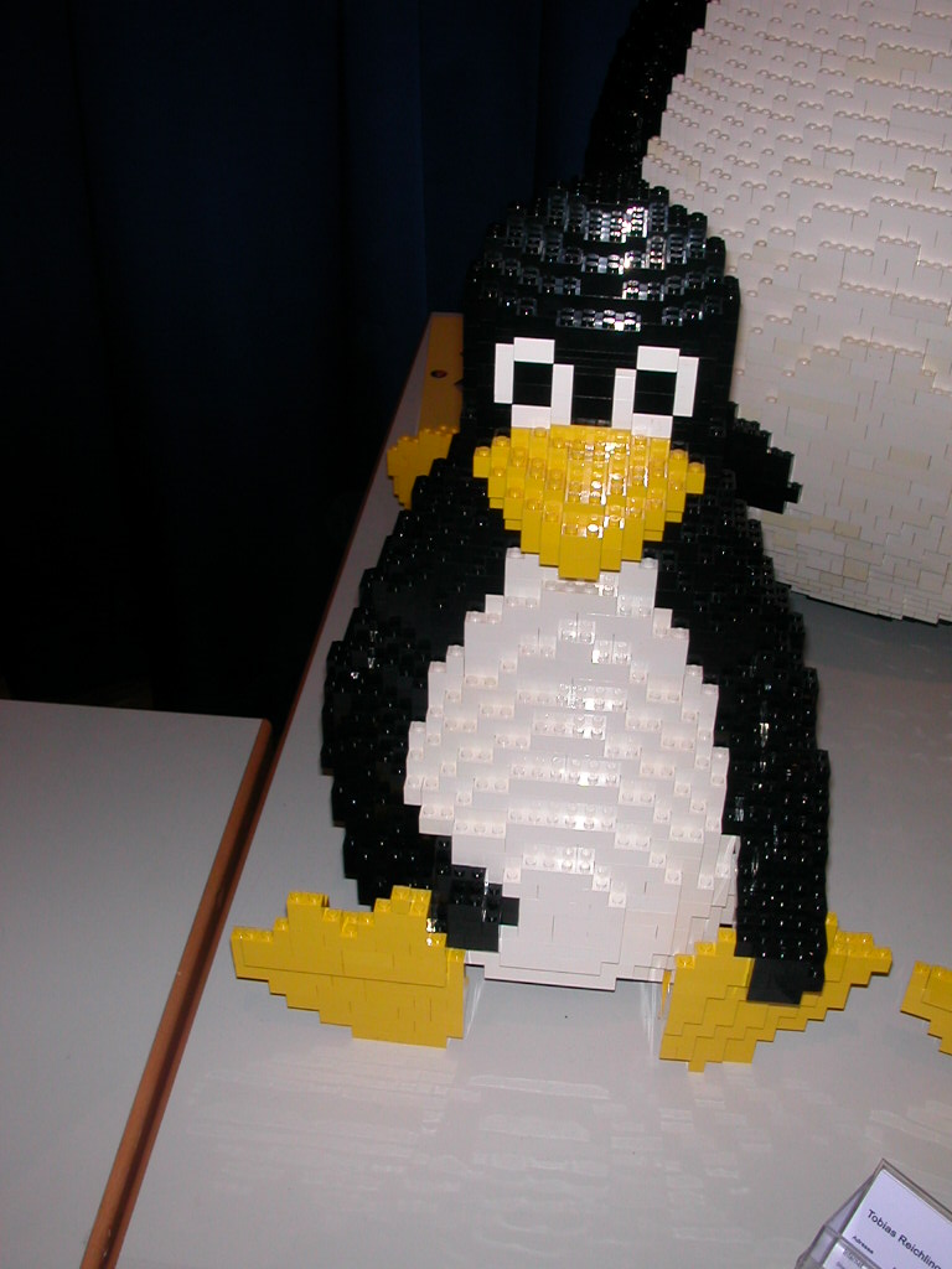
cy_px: 634
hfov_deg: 38.7
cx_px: 476
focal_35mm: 37
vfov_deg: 50.1
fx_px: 1357
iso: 100
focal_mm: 5.6
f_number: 4.5
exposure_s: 1/59.9
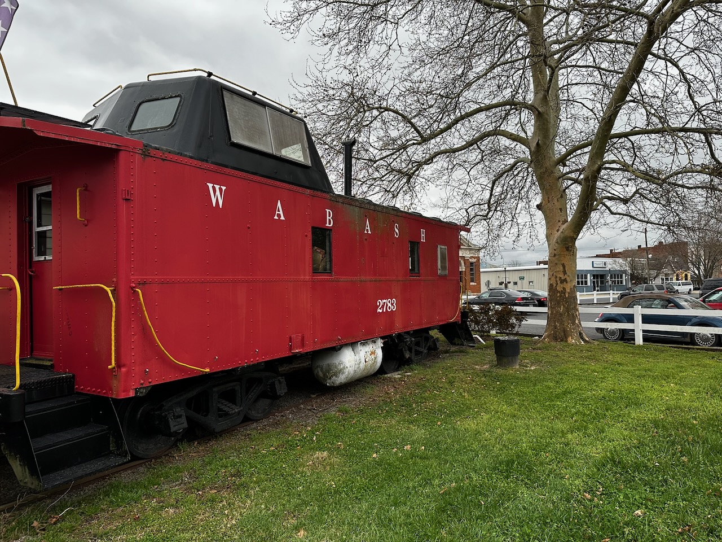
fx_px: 501
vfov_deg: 56.8
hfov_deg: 71.6
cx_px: 361
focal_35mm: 24
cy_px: 271
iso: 80
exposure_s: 1/486
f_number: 1.78
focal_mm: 6.86
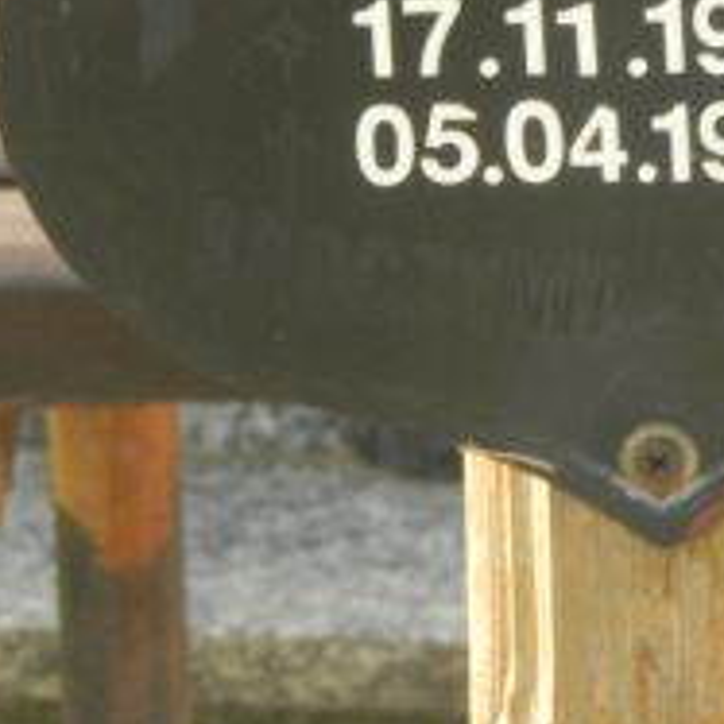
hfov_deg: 4.3
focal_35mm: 406
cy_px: -6
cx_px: 592
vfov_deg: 4.3
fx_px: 9607
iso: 113
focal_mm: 22.1
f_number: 5.5
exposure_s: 1/94.6
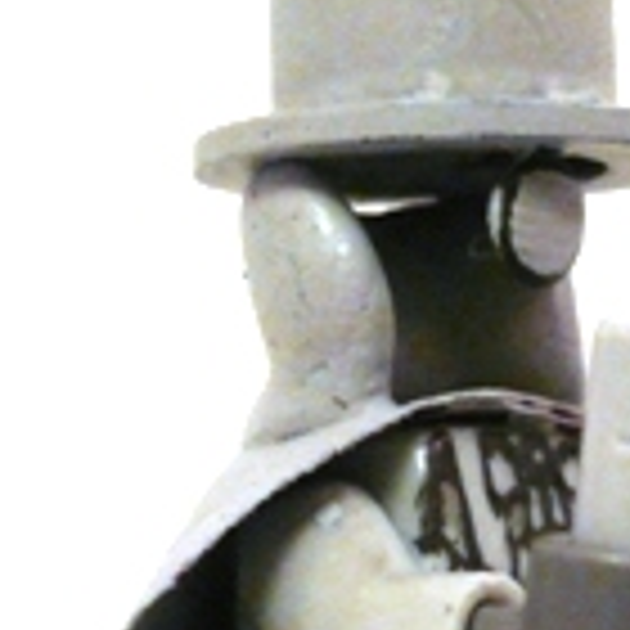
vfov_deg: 15.3
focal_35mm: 113
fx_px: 2327
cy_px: 513
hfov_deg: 15.3
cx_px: 486
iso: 200
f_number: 2.8
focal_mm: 4.6
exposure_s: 1/13
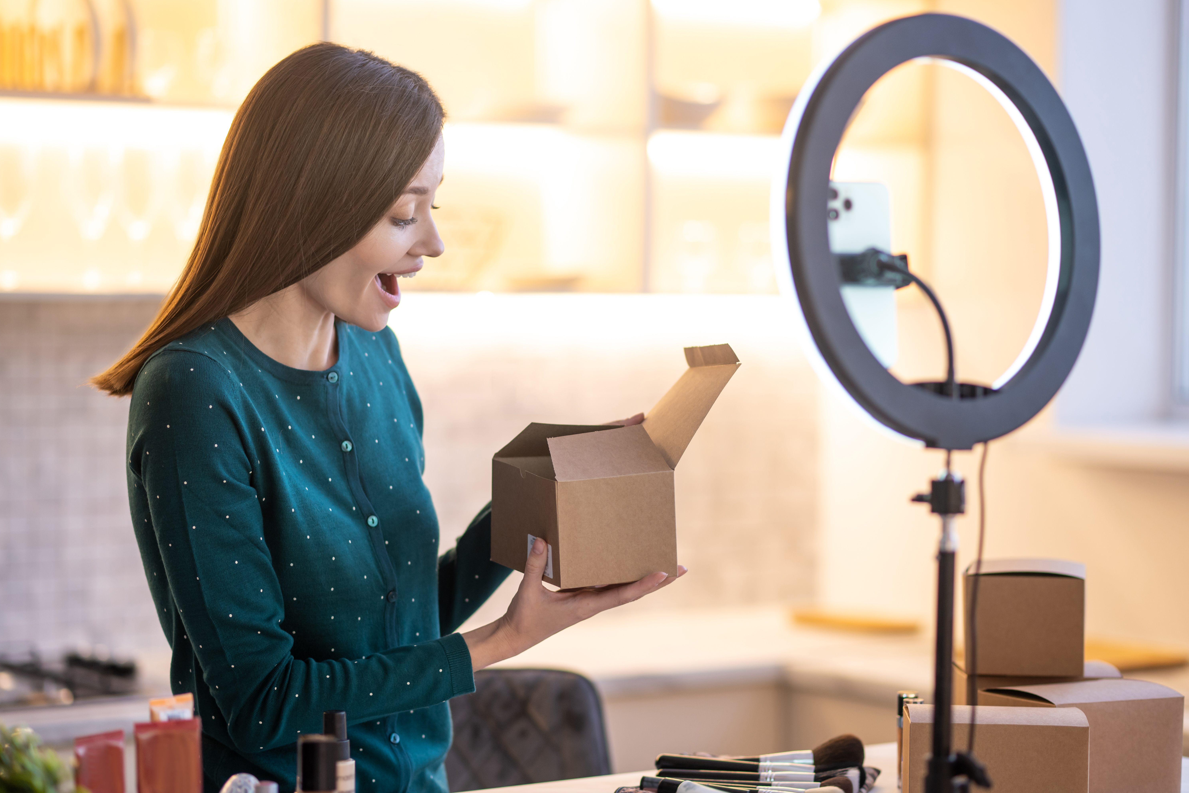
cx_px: 590
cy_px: 399
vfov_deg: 15.9
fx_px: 2840
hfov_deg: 23.6
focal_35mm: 86
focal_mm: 85
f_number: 2.2
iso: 320
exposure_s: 1/250
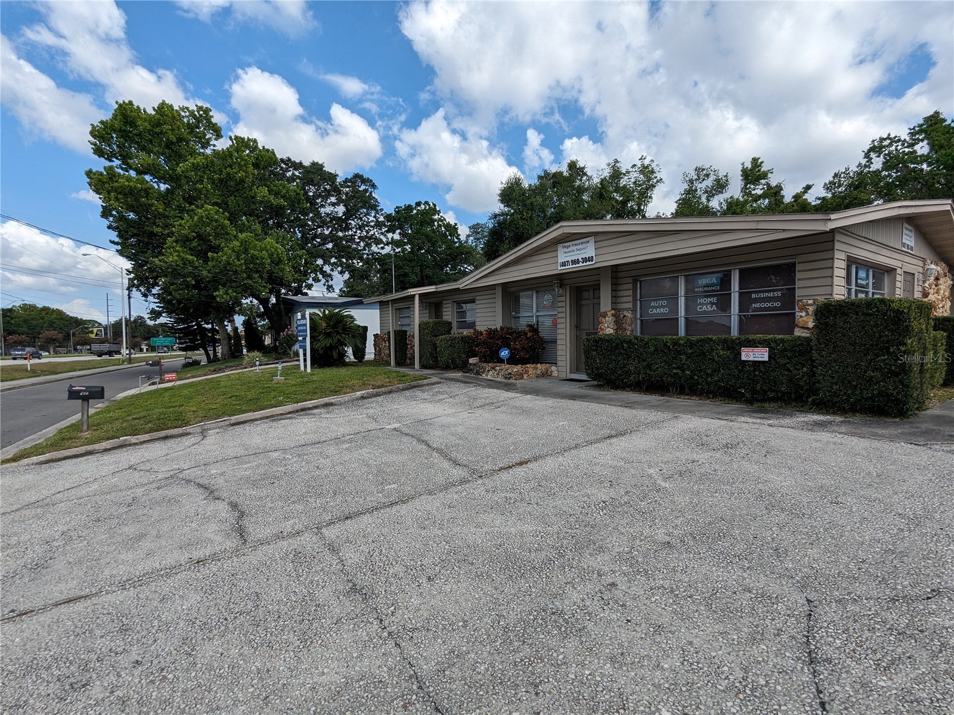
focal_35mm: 16
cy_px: 358
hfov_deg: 94.5
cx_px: 477
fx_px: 441
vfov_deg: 78.1
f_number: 2.2
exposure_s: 1/1789
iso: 48
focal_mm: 2.35
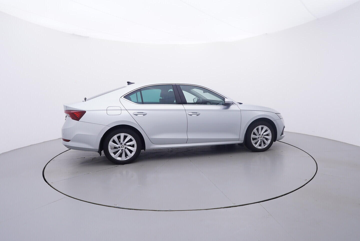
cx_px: 180
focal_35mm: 22
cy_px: 120
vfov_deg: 56.2
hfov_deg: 77.3
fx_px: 225
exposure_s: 1/80
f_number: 5
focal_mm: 15
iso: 200
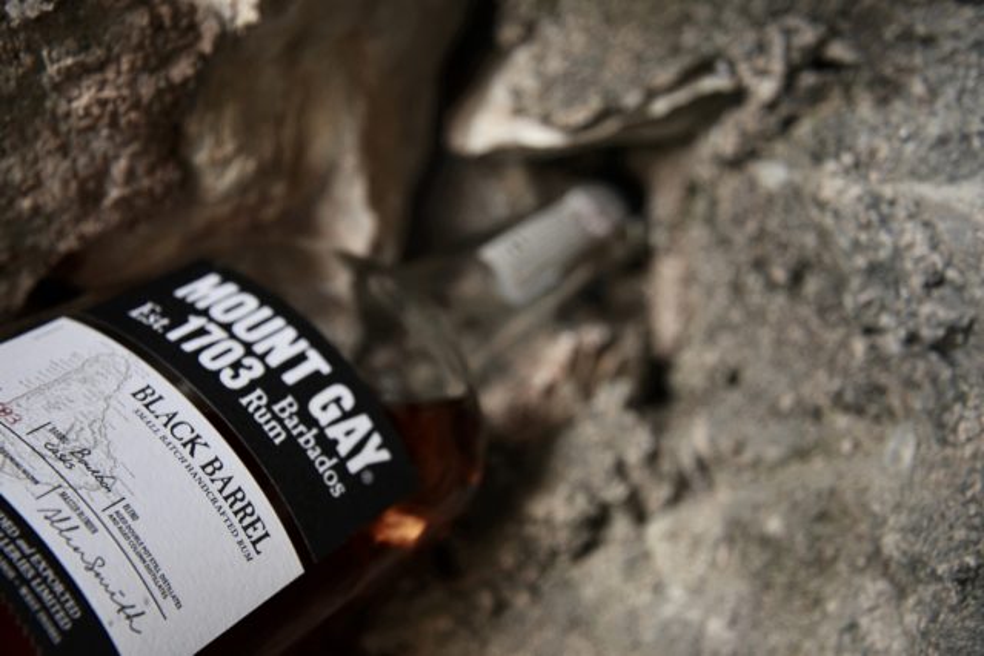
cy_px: 328
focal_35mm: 40
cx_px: 492
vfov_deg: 33.4
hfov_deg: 48.4
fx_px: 1094
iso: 200
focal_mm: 40
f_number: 4.5
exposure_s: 1/40
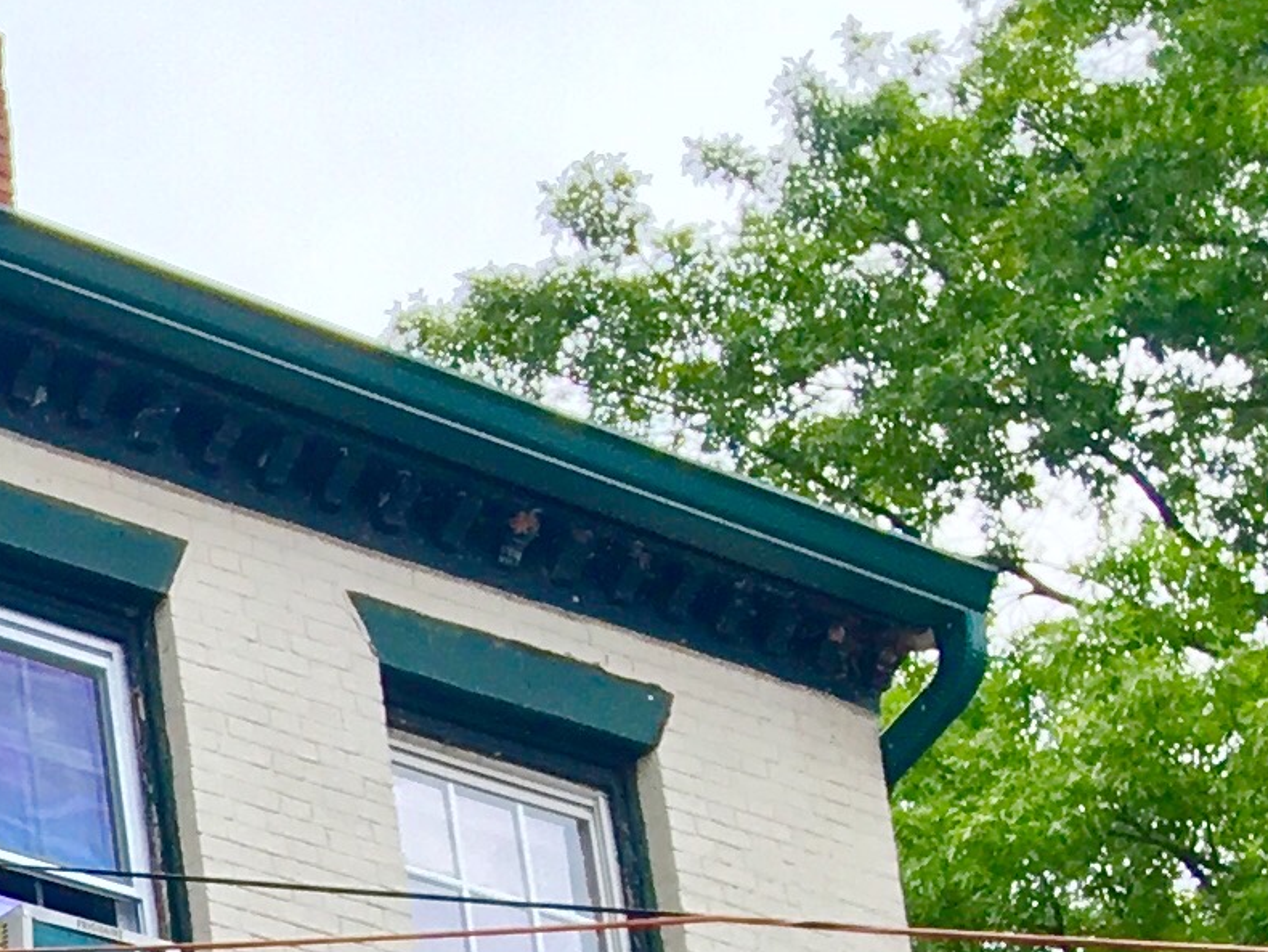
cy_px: 2179
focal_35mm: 148
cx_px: -1610
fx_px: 5423
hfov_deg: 11.4
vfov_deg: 9.1
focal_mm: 4.15
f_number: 2.2
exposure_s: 1/229
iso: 25
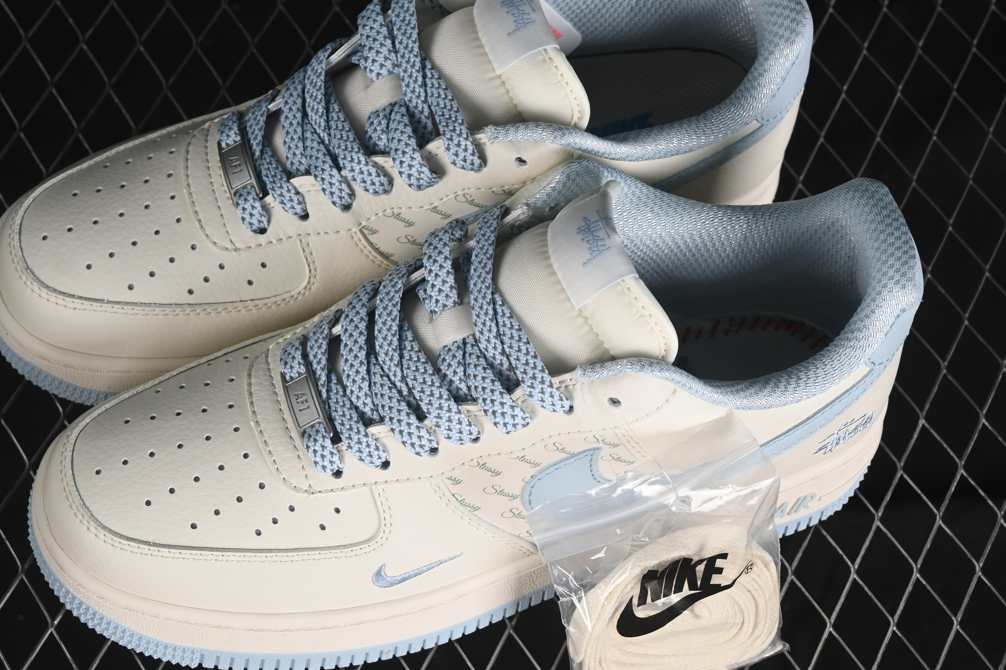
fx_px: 2459
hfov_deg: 23.1
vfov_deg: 15.5
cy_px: 316
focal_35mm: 88
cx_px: 440
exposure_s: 1/80
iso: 160
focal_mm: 50
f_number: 8
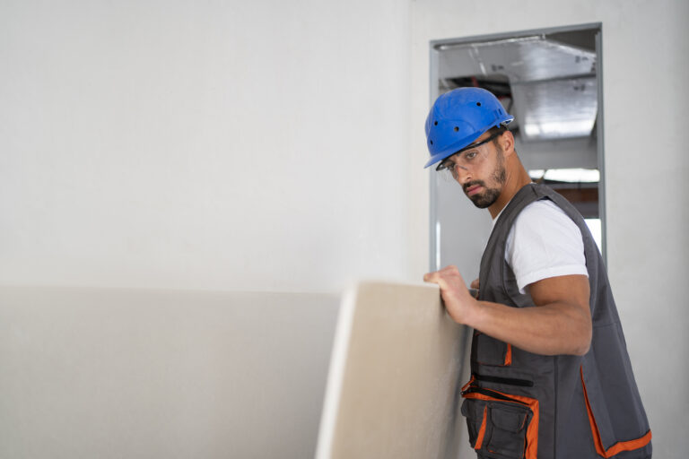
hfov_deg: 54.4
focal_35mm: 35
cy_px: 230
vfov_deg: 37.9
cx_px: 344
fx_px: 670
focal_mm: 35
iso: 250
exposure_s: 1/200
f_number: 2.2
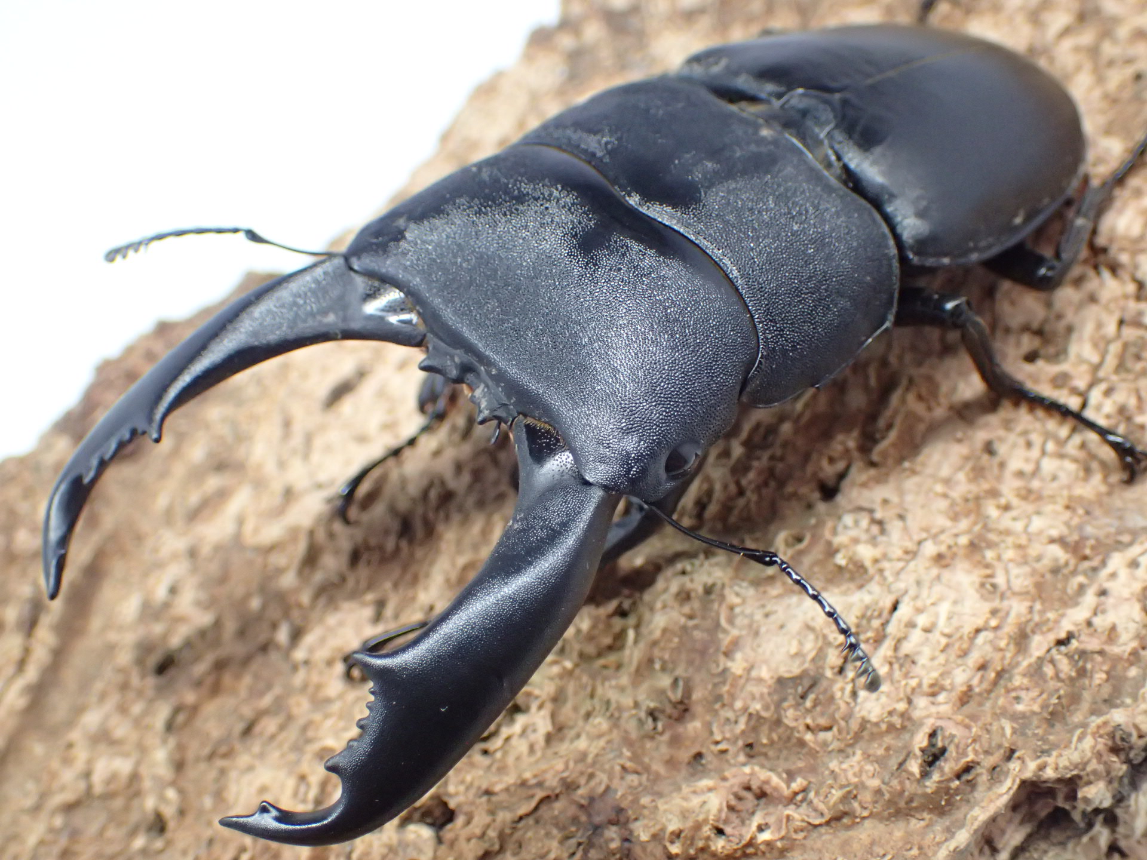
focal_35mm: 49
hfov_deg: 38.9
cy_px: 430
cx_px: 574
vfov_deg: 29.7
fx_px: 1624
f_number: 3.2
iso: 800
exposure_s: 1/160
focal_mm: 8.99
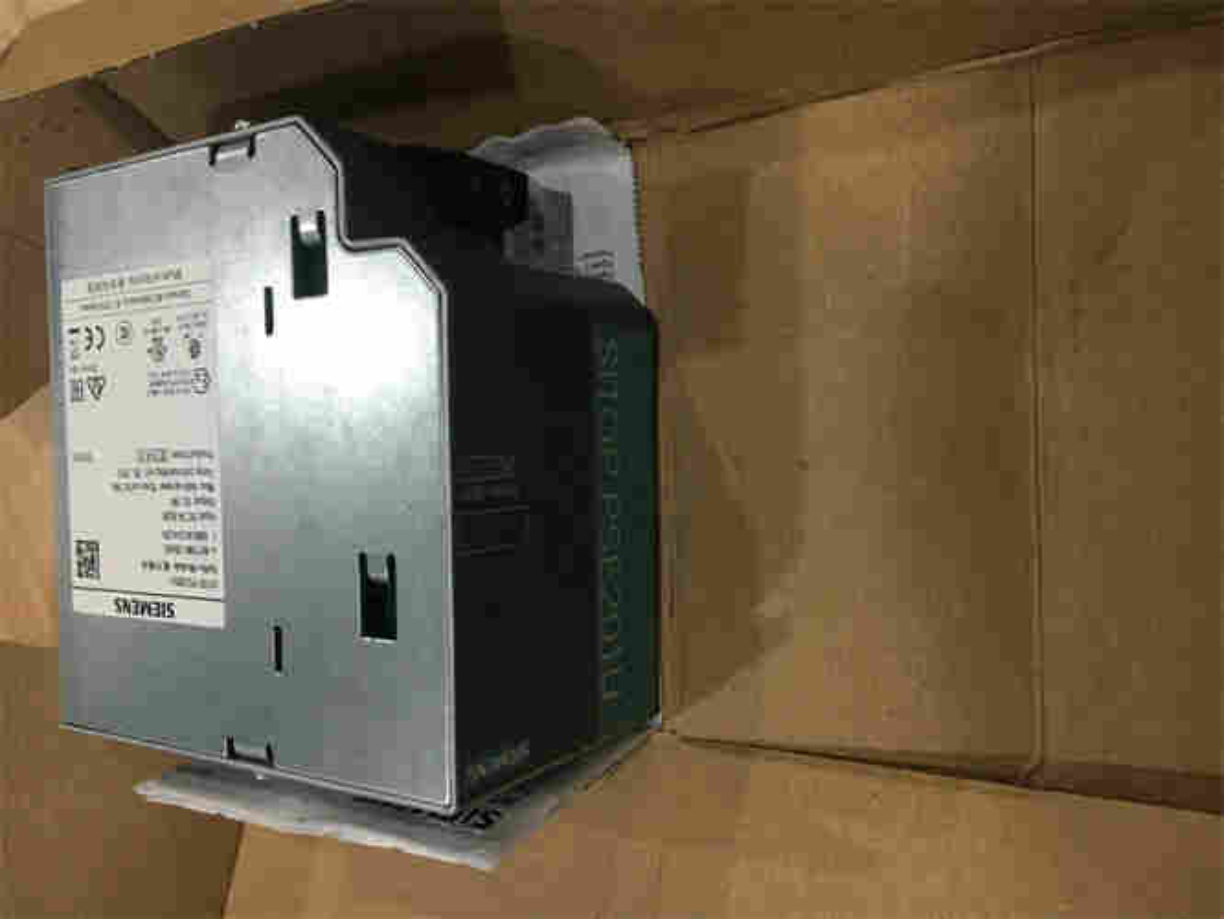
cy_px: 460
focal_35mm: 29
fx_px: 1026
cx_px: 612
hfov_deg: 61.6
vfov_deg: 48.3
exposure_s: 1/33
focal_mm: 4.15
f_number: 2.2
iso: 125
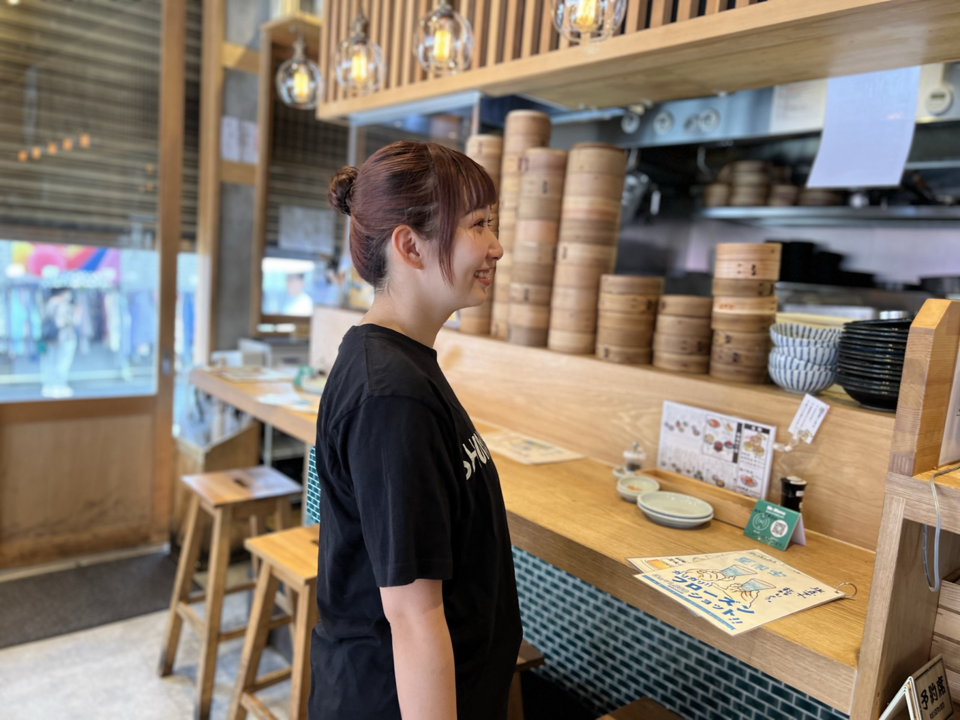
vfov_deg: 53.1
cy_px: 360
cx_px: 480
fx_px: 721
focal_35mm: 26
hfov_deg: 67.3
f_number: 1.5
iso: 100
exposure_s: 1/100
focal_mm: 5.7
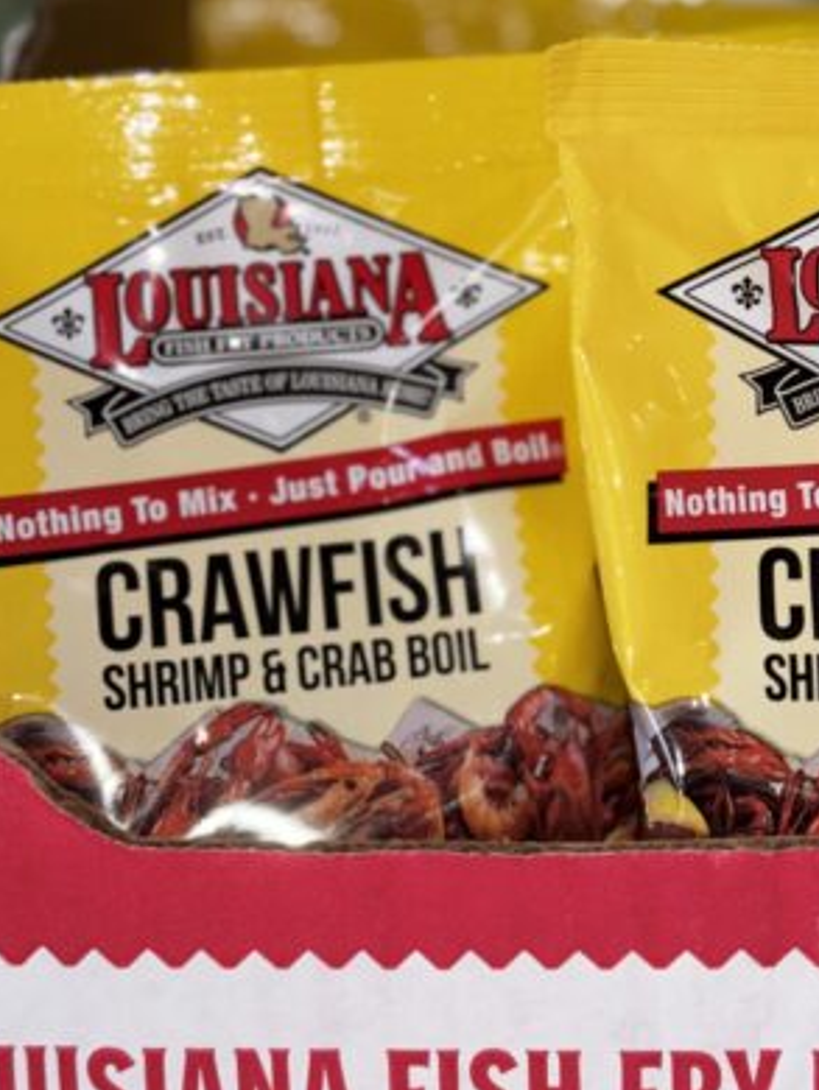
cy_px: 303
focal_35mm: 82
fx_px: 2584
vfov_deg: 23.6
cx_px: 632
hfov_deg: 17.9
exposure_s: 1/296
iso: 50
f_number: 1.78
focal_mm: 6.76
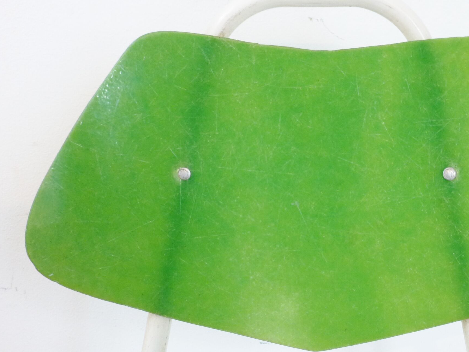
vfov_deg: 21.0
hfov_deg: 27.6
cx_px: 307
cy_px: 192
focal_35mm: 70
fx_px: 948
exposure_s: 1/60
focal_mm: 8.5
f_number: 4.2
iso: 250
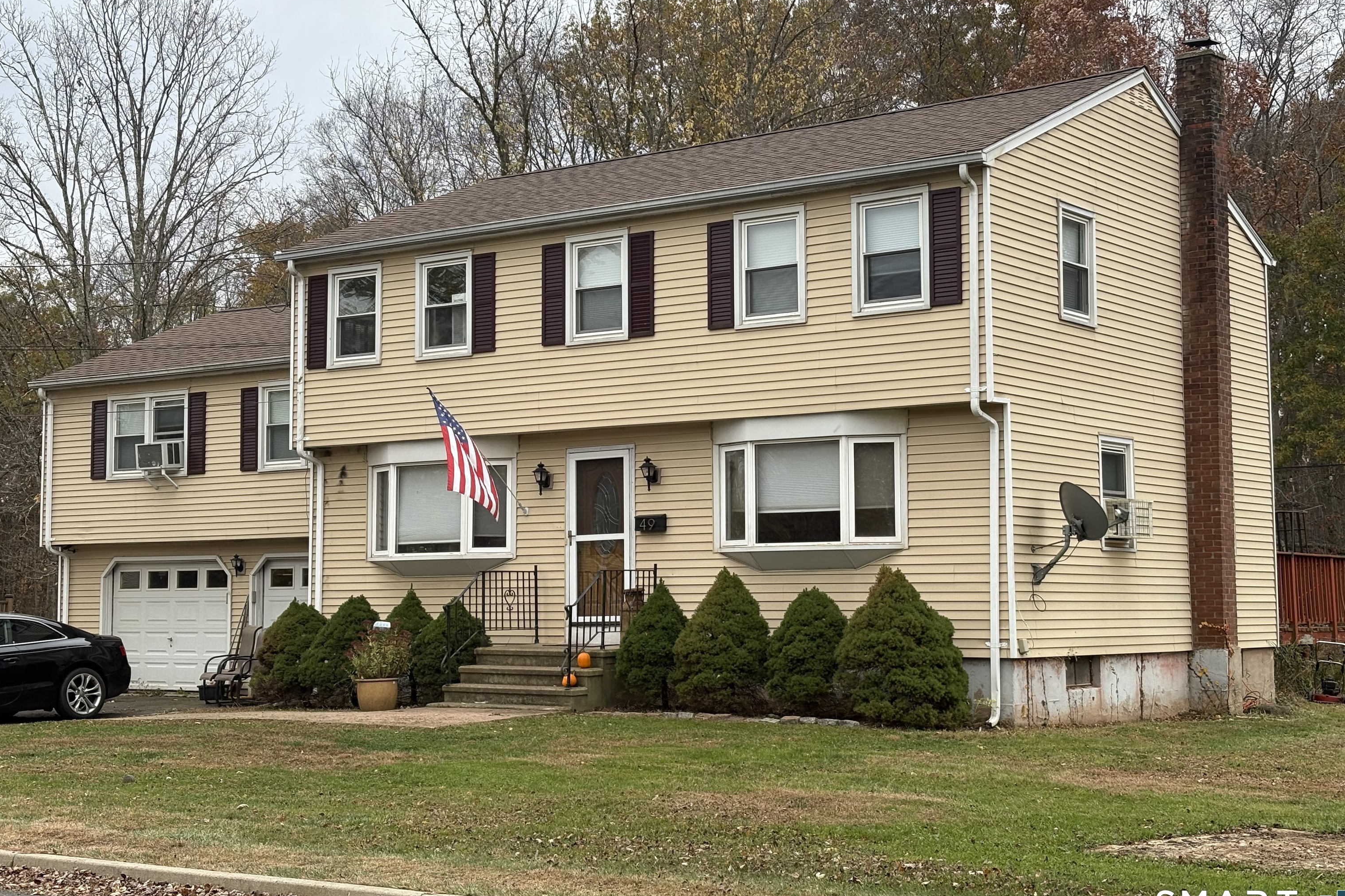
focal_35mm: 55
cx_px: 675
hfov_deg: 36.2
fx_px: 2055
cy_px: 414
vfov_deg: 24.6
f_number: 1.6
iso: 32
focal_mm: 5.96
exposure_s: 1/571
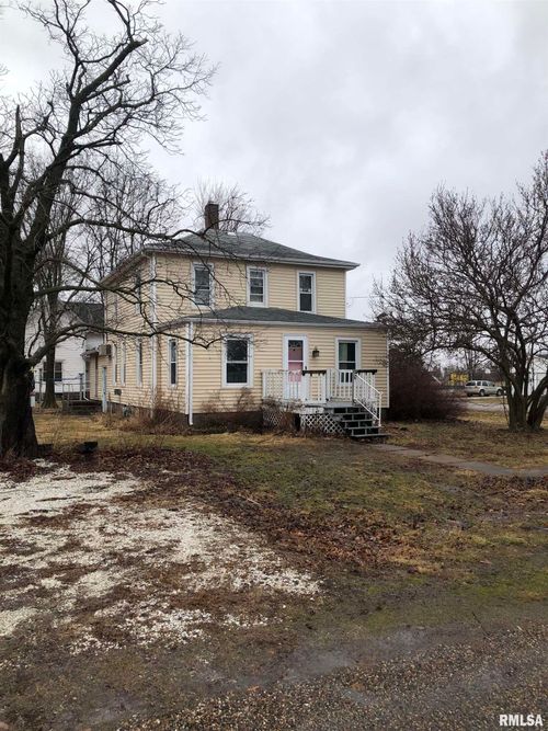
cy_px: 366
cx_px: 274
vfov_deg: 63.5
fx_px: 591
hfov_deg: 49.7
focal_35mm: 28
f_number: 1.8
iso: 20
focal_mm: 3.99
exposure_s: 1/528
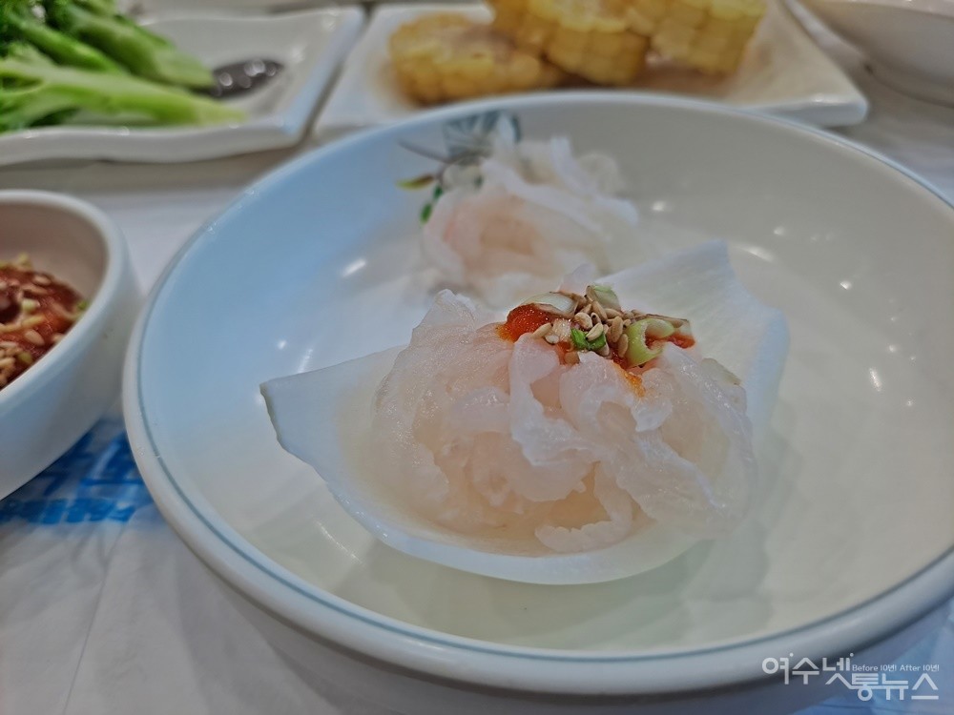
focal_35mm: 24
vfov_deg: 56.8
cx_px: 477
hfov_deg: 71.6
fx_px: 661
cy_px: 358
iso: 50
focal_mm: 5.23
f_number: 1.8
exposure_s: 1/60
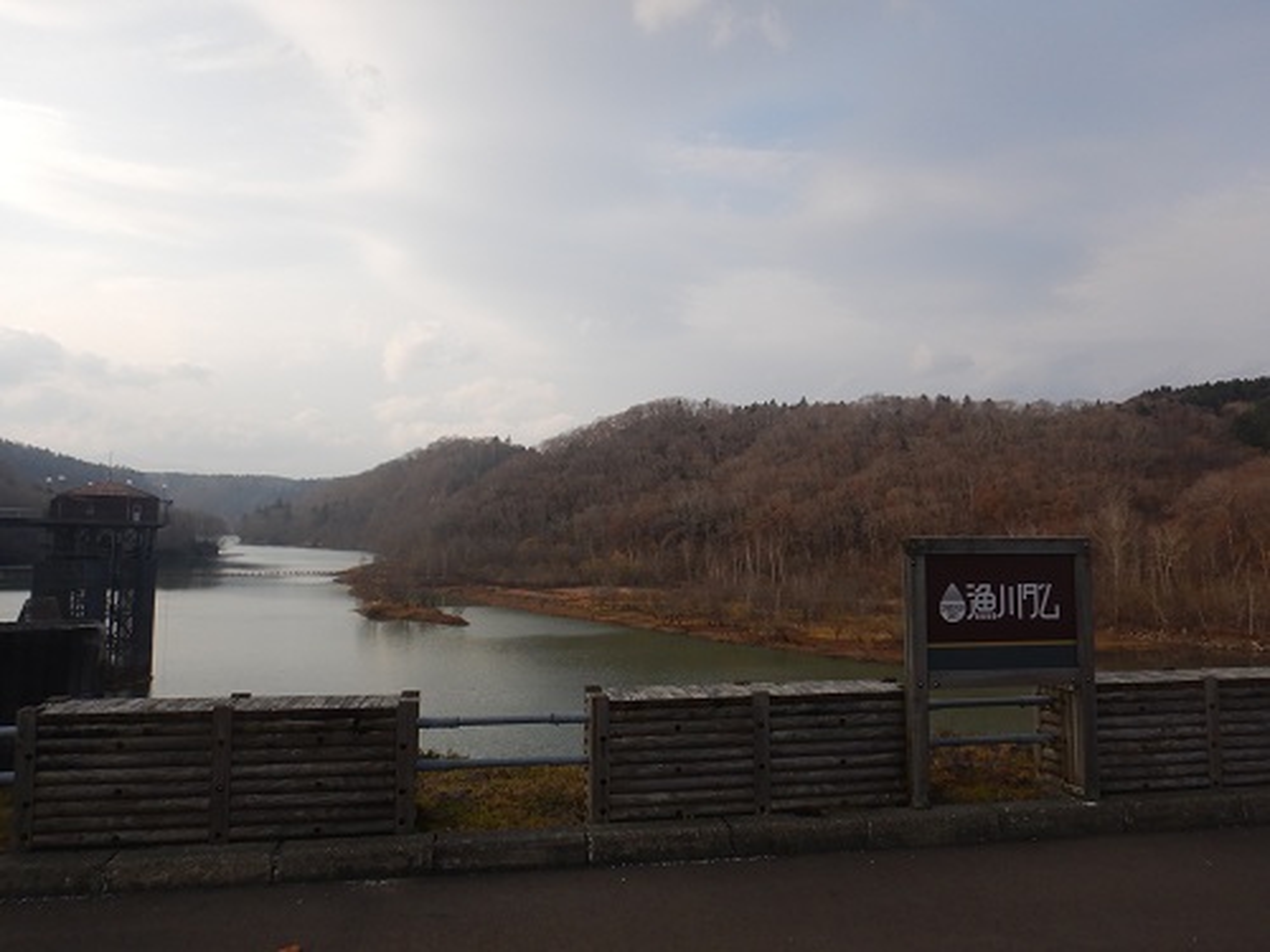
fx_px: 881
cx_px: 635
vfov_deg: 56.8
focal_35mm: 24
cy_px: 476
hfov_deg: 71.6
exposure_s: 1/800
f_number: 4.1
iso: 125
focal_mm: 4.3
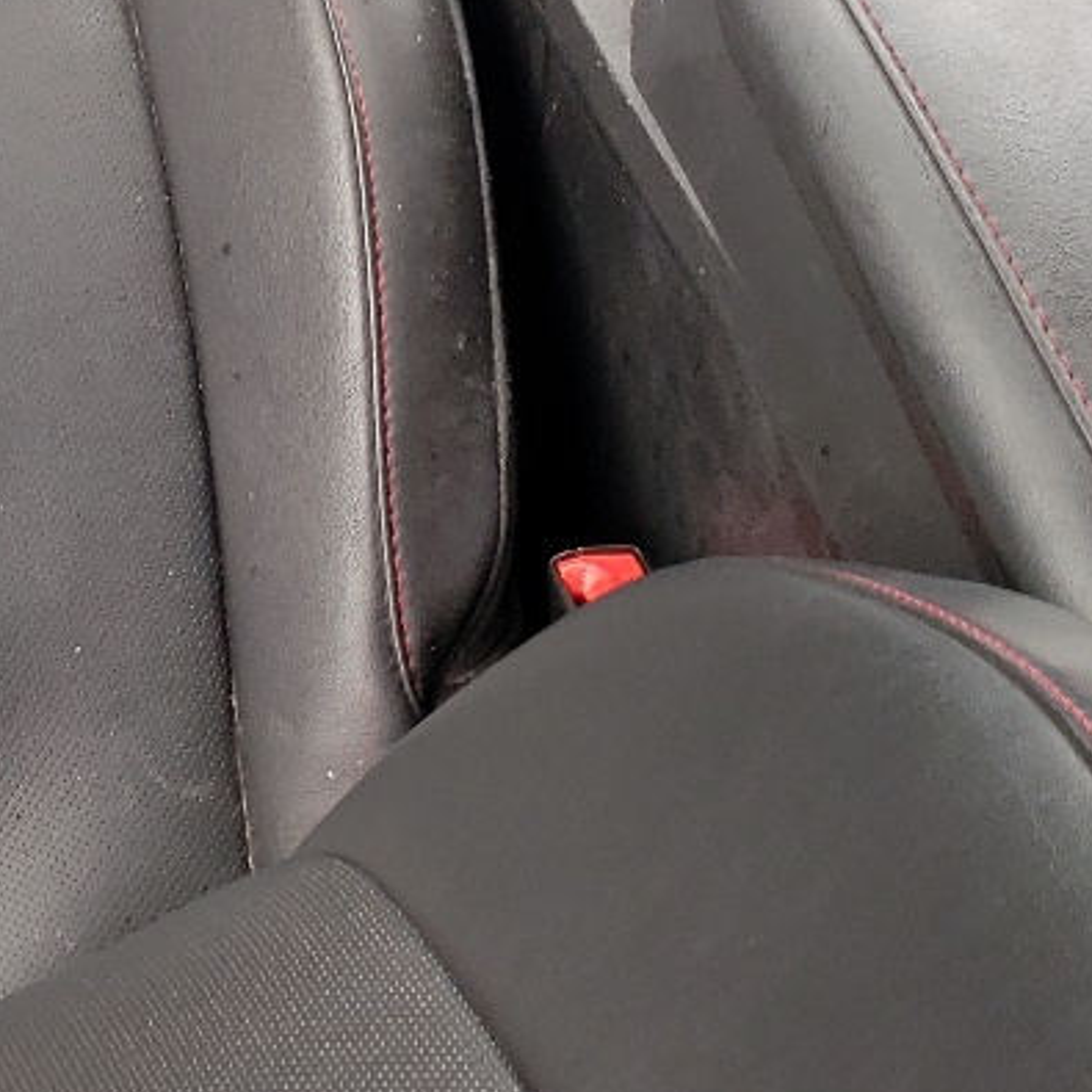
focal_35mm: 93
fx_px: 3319
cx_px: 166
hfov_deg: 18.5
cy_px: -481
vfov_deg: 17.1
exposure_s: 1/182
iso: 50
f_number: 1.5
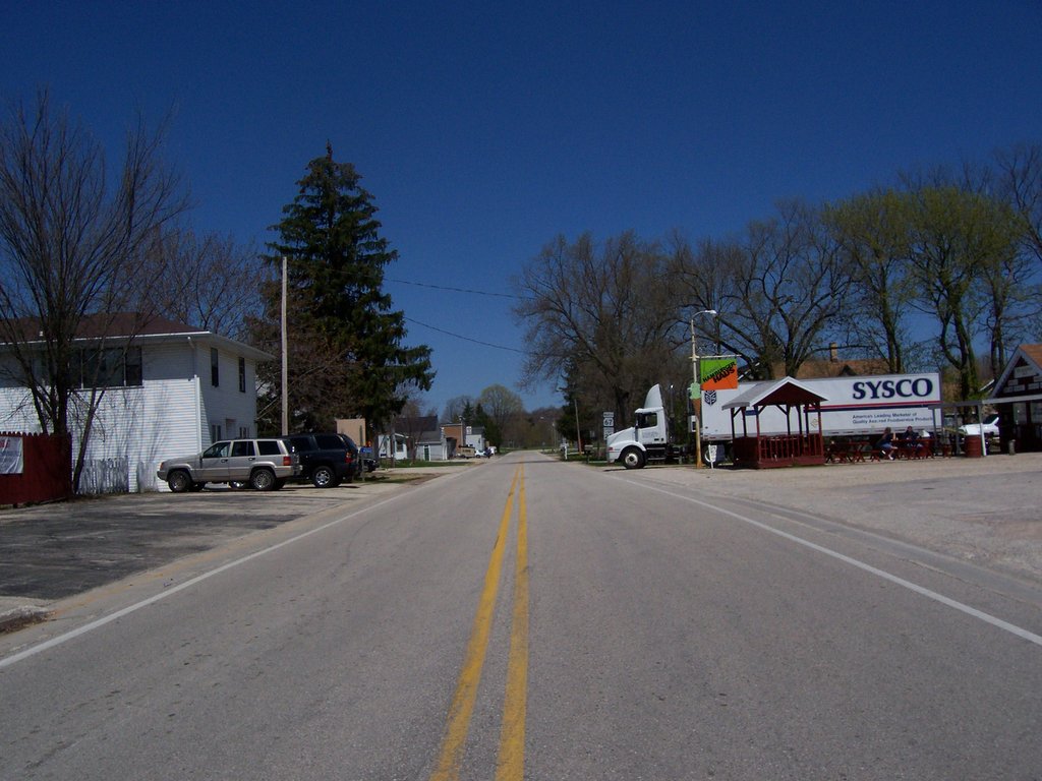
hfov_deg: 54.0
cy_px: 390
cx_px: 521
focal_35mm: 34
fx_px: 1023
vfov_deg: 41.8
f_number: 5.1
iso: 80
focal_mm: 5.6
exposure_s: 1/1016
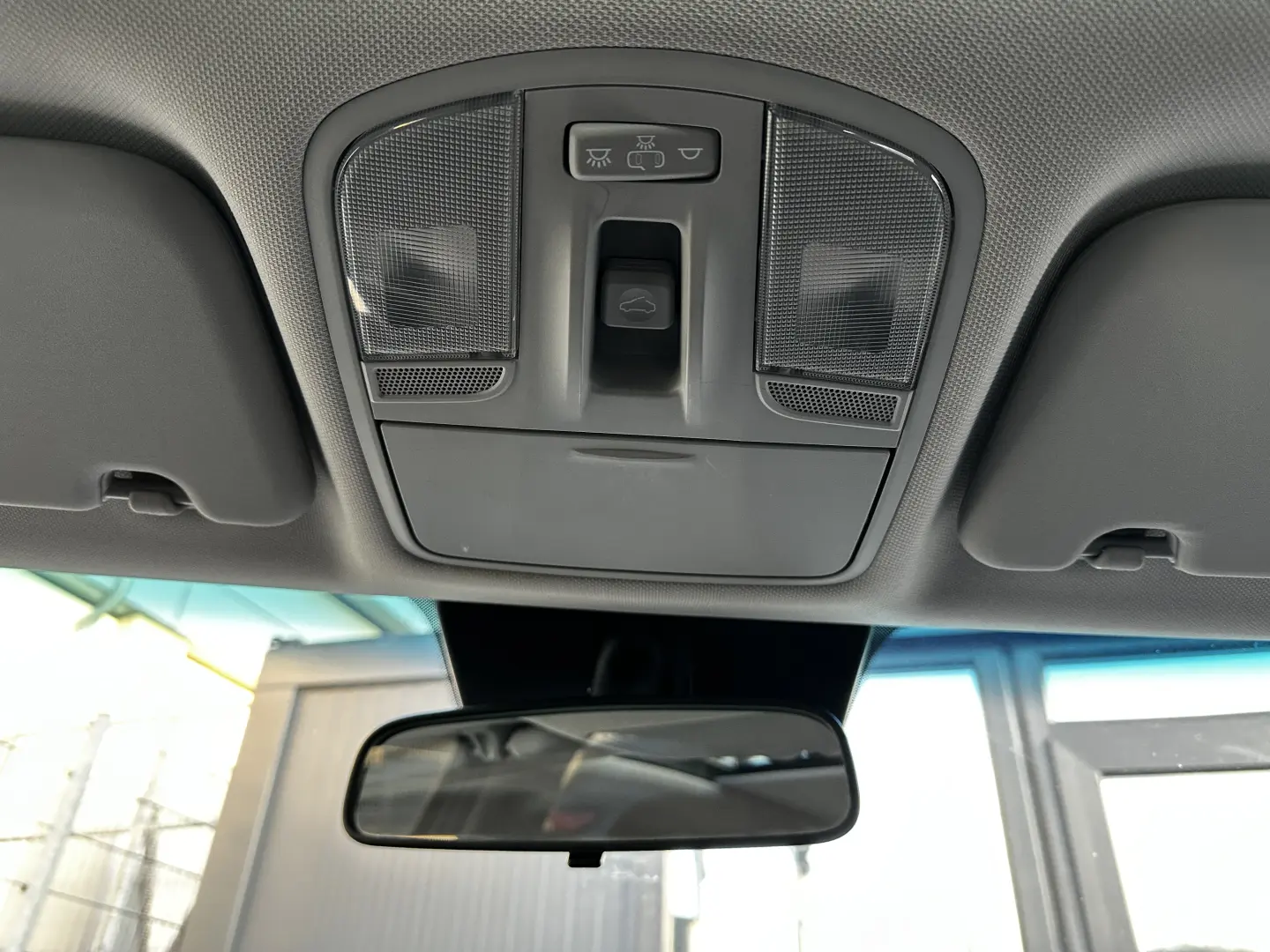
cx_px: 635
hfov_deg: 71.6
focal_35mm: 24
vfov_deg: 56.8
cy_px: 476
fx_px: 881
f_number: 1.78
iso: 250
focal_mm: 6.86
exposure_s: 1/60
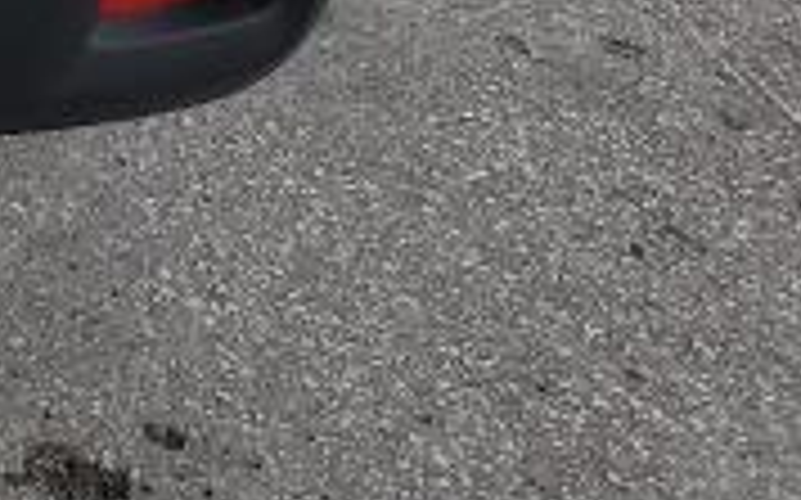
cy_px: -752
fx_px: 2705
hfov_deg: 13.4
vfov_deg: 9.3
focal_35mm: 124
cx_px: -981
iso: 50
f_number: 1.5
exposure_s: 1/1429
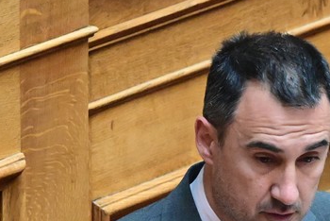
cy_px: 335
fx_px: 10367
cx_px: 247
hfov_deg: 1.8
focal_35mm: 1130
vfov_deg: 1.2
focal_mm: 220
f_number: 6.3
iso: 8000
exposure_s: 1/400
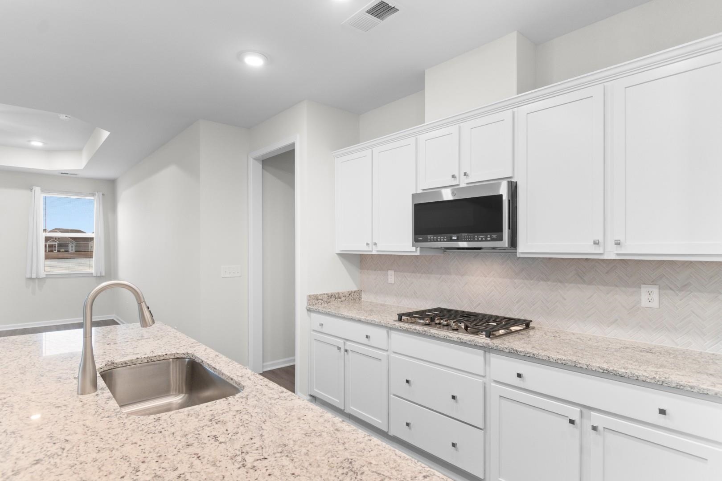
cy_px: 240
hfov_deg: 86.9
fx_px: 381
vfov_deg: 64.6
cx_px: 361
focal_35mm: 19
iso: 100
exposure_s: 1/1.25
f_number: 4.8
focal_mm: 13
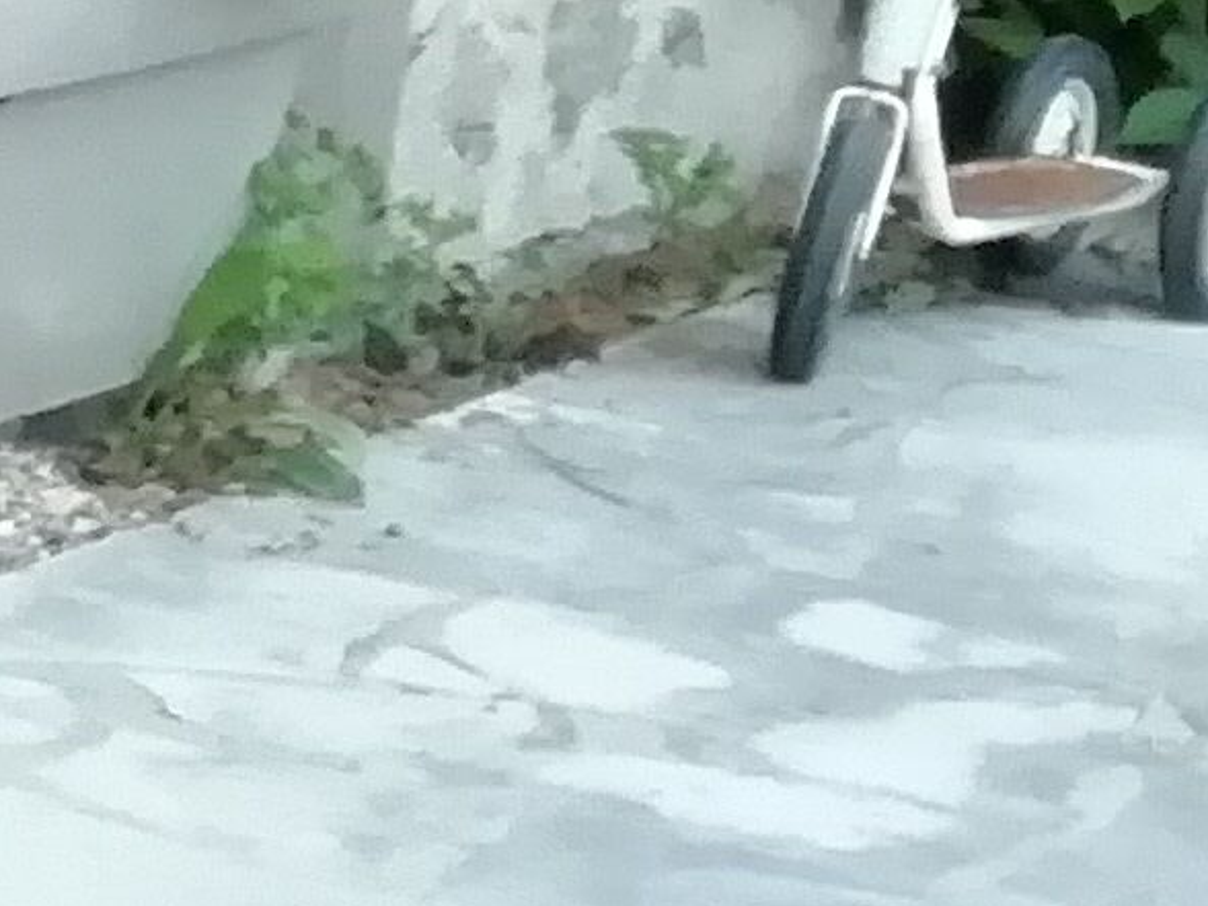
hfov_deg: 9.2
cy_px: -53
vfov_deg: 8.0
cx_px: -2040
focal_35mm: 184
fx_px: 6421
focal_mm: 3.46
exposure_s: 1/30
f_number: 2.2
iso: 160
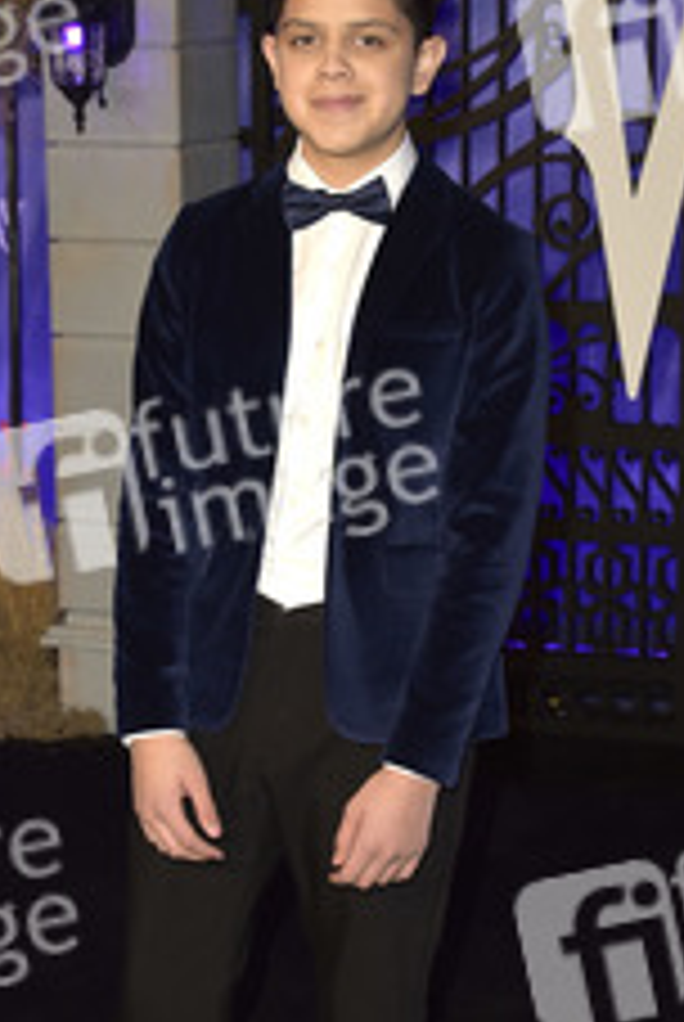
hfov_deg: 15.6
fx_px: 2500
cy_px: 702
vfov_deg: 23.0
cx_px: 340
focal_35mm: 88
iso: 640
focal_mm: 50
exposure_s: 1/250
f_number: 6.3
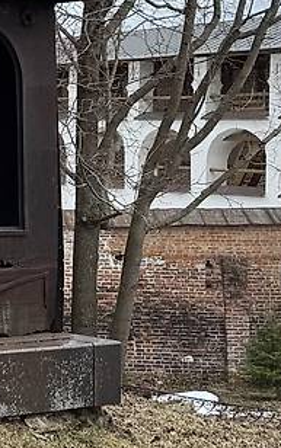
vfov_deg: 20.1
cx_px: -384
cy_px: -31
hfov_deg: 11.2
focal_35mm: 99
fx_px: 1211
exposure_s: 1/2105
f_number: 1.78
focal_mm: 6.76
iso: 80
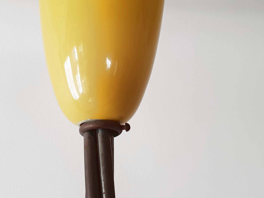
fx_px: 381
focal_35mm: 50
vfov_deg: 29.1
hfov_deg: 37.9
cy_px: 96
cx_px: 96
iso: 100
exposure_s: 1/60
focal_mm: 4.3
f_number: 2.4
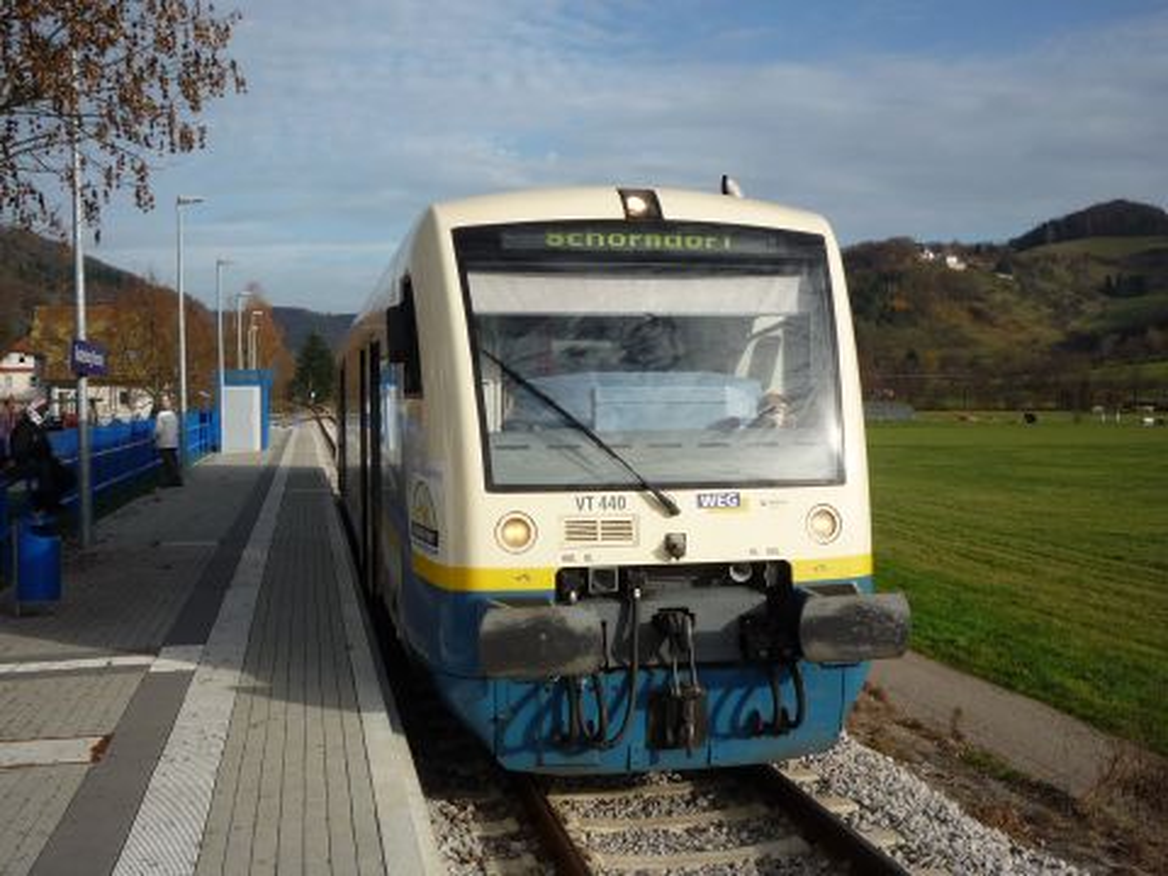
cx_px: 584
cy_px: 438
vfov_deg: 36.0
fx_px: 1350
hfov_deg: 46.8
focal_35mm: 40
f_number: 5.6
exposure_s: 1/400
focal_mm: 5.2
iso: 100
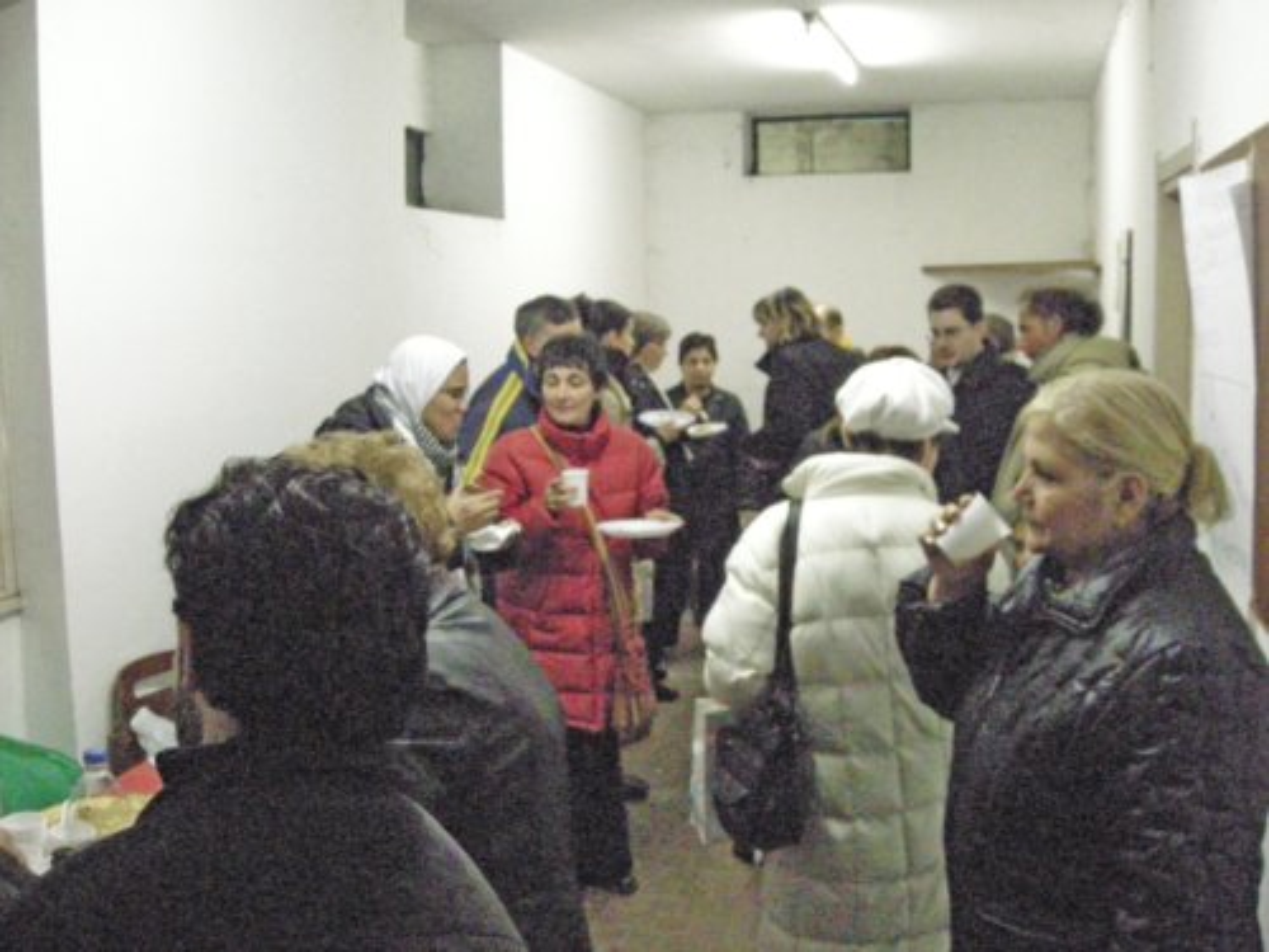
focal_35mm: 35
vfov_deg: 40.7
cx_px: 634
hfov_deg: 52.6
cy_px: 476
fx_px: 1283
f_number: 2.8
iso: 1600
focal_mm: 5.7
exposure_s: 1/56
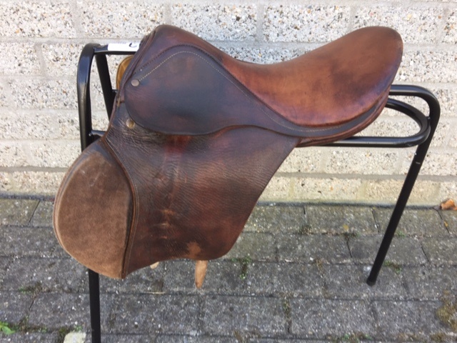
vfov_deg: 48.2
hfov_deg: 61.7
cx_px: 228
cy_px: 172
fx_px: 383
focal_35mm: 29
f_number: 2.2
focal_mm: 4.15
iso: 32
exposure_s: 1/159
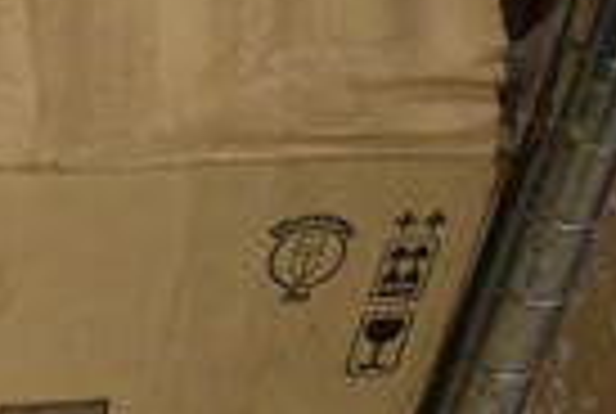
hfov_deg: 13.7
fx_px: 2058
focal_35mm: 120
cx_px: -728
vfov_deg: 11.5
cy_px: 126
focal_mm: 18
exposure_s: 1/125
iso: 4500
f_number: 3.5
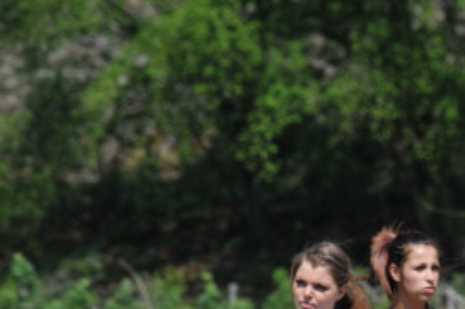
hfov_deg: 2.8
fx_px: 9559
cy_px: 294
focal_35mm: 741
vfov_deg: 1.9
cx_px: 450
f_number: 8
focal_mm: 250
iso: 200
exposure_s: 1/640
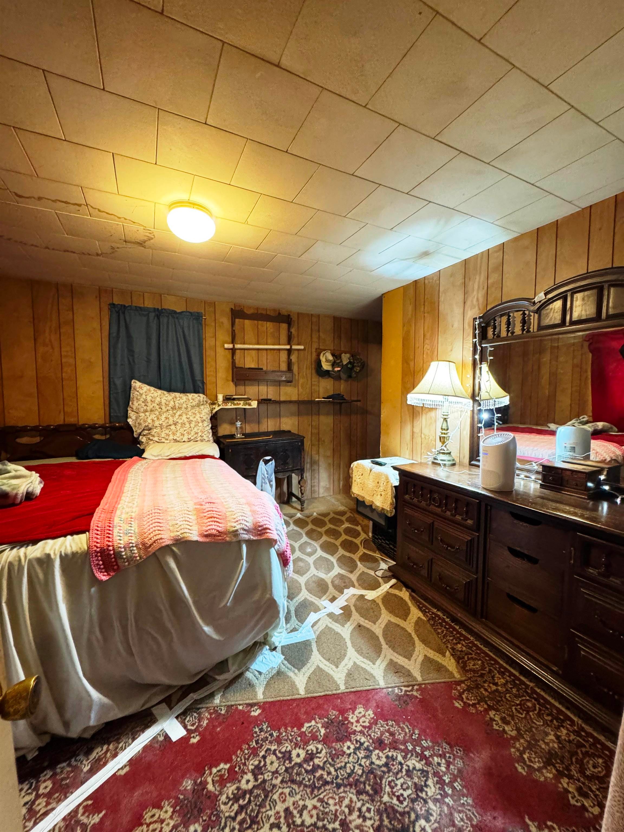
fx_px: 336
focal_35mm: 14
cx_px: 312
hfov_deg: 85.7
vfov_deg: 102.1
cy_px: 416
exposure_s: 1/60
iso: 800
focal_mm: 2.22
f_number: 2.2
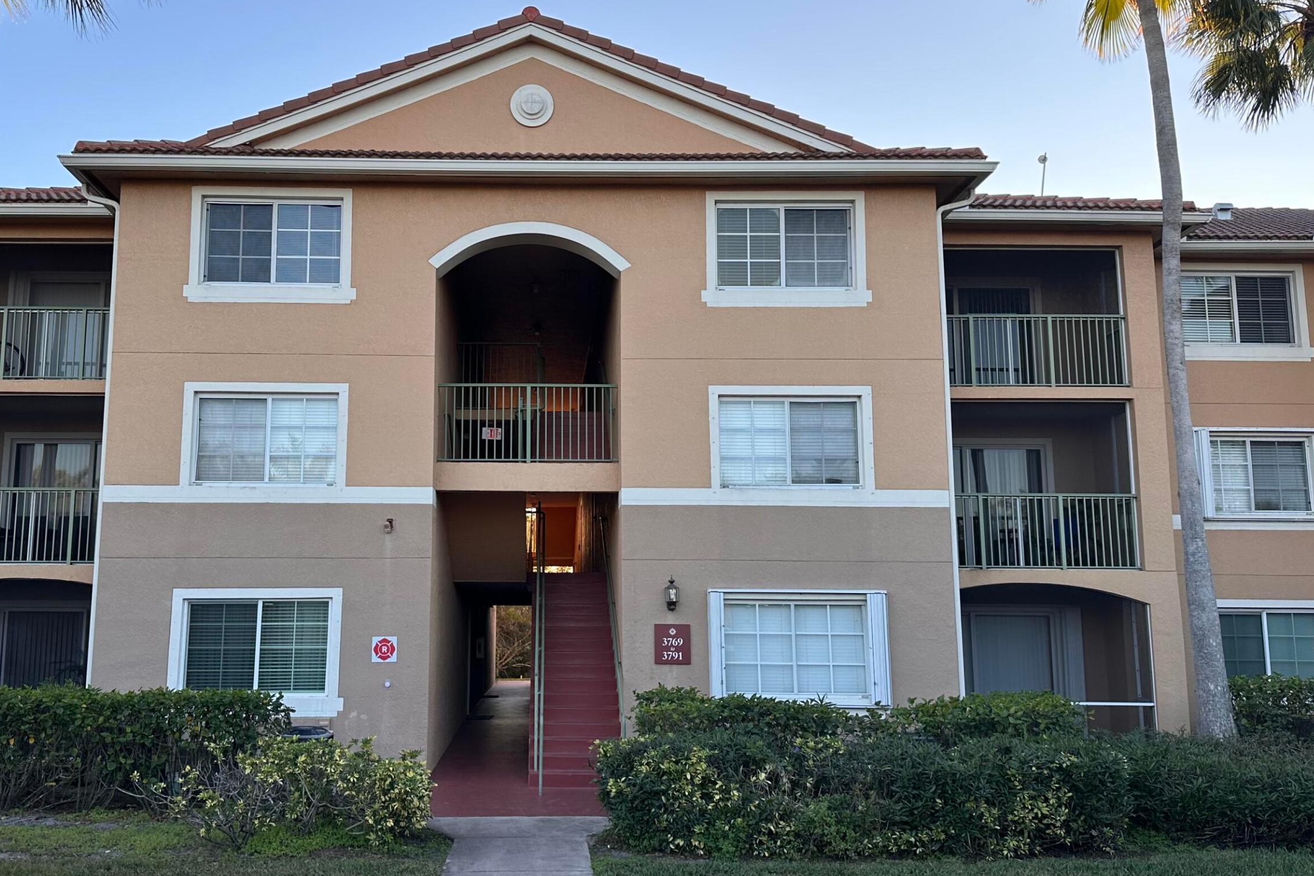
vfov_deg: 41.1
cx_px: 549
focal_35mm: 32
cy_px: 440
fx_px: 1168
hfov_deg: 58.4
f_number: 1.78
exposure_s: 1/680
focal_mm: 6.86
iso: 80
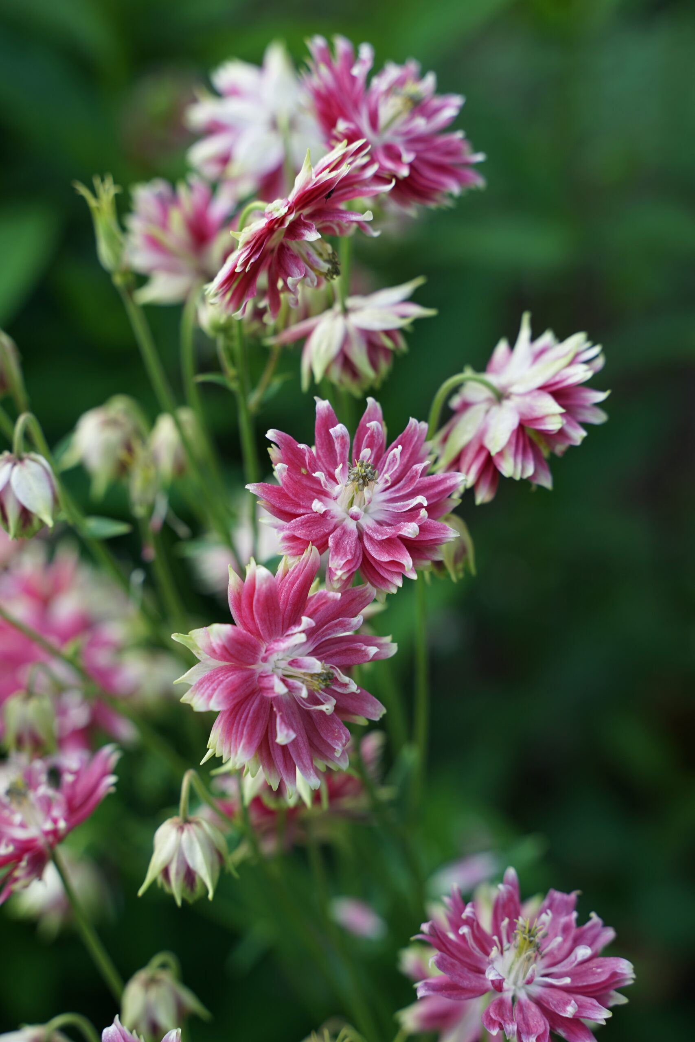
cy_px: 521
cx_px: 348
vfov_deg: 27.0
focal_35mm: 75
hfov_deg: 18.2
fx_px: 2171
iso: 100
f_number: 5.6
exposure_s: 1/100
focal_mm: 75
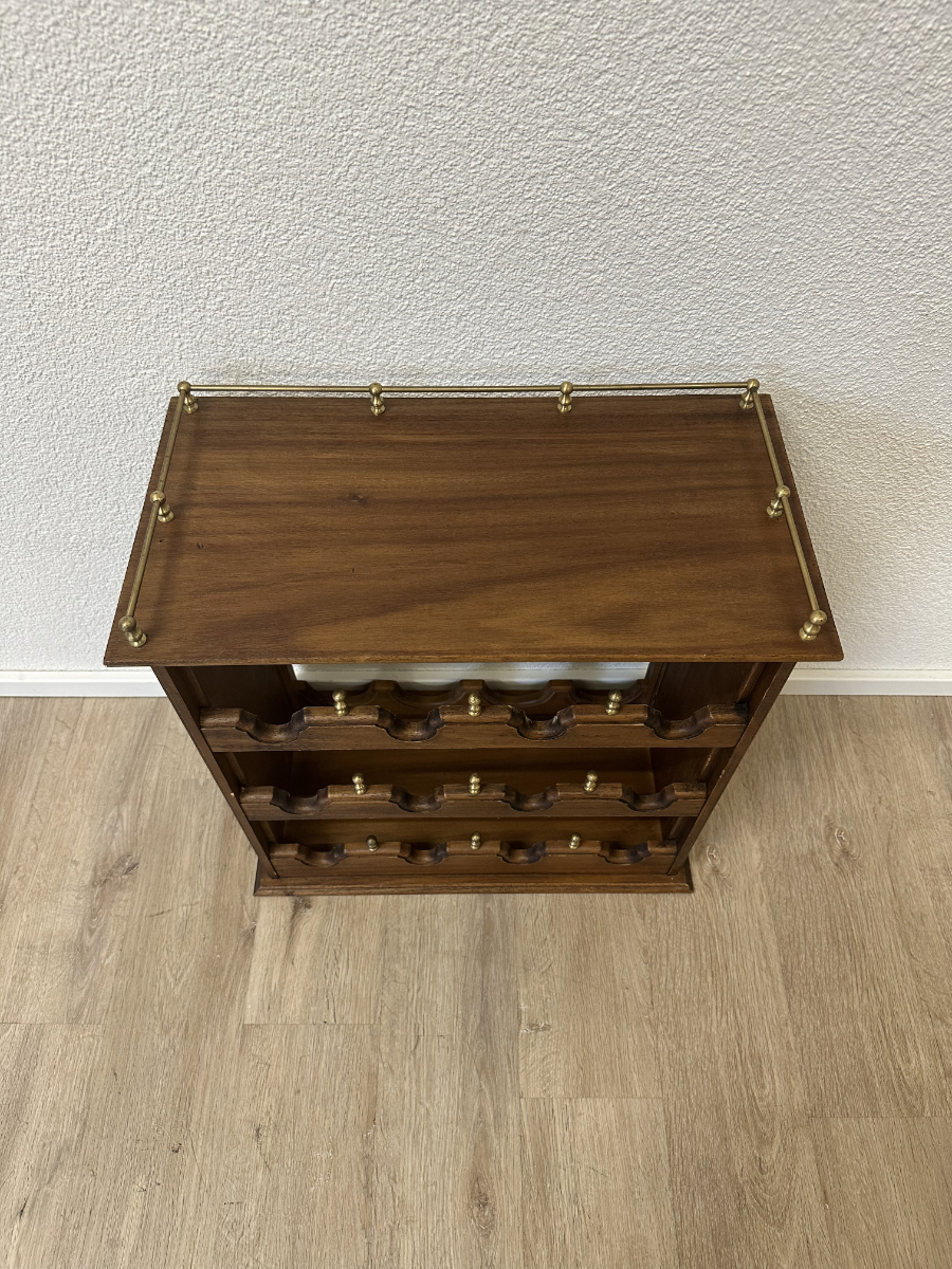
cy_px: 634
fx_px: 880
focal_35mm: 24
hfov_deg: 56.8
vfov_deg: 71.6
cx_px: 476
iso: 200
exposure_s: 1/100
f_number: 1.8
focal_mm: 6.9
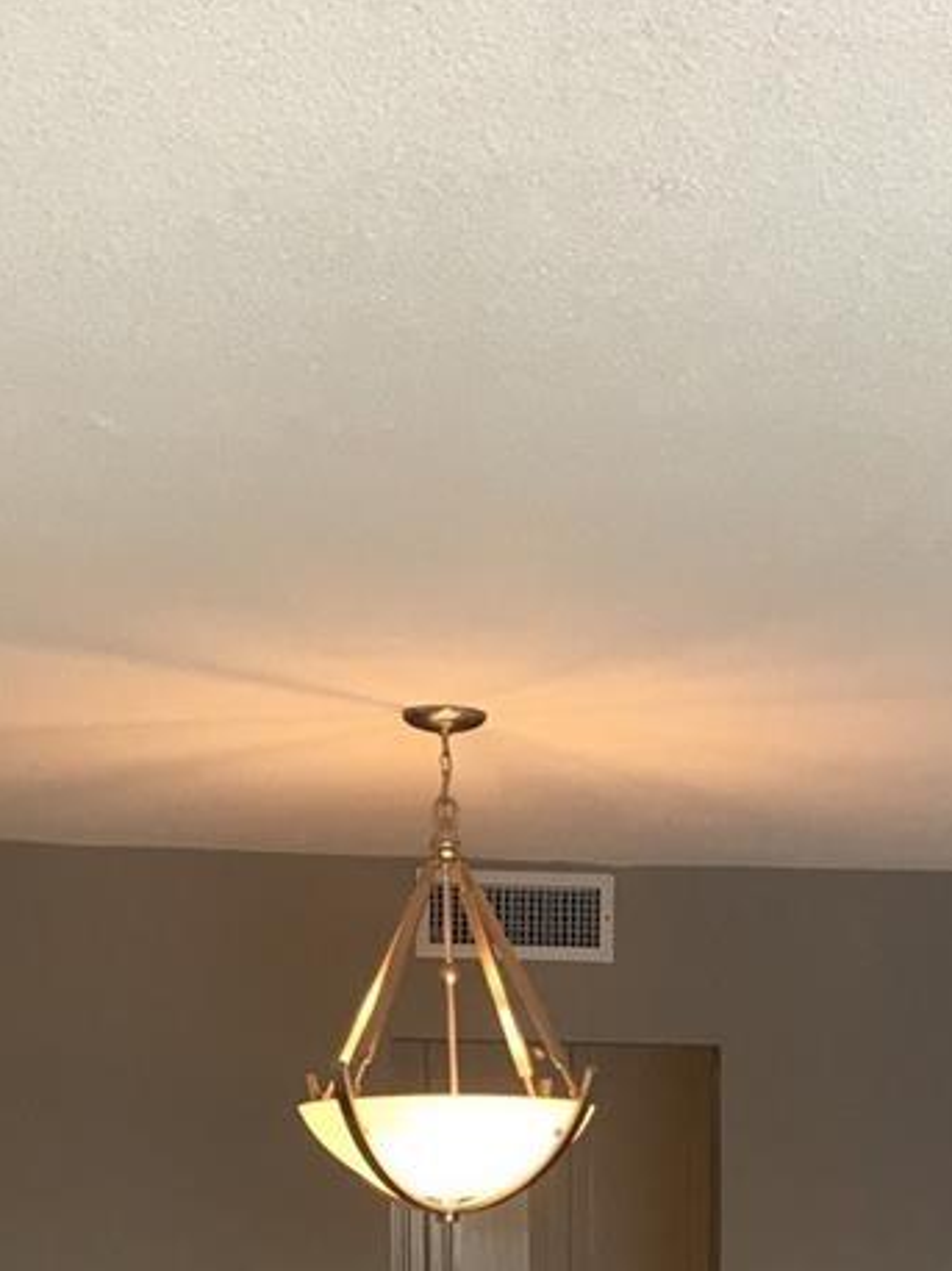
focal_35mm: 76
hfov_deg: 19.3
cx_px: 666
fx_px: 2789
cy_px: 1610
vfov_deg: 23.1
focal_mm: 4.15
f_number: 2.2
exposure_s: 1/40
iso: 32
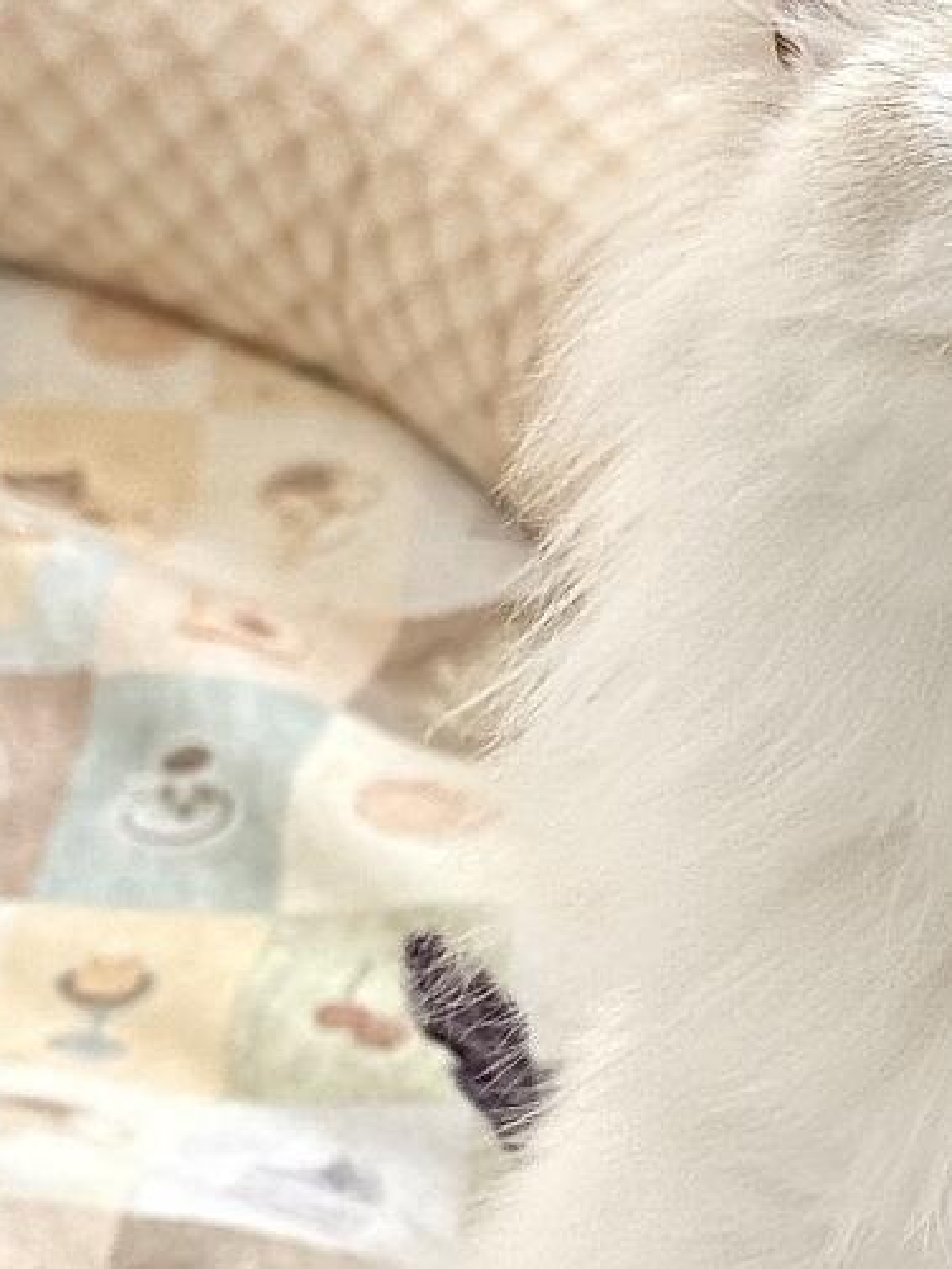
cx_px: 1299
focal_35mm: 138
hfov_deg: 10.5
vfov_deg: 14.2
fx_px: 5058
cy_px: 988
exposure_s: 1/386
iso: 100
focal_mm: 6.76
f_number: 1.78
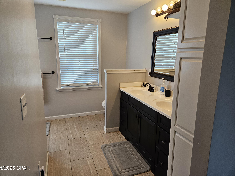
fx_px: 156
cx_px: 118
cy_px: 88
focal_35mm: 23
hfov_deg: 73.9
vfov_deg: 58.9
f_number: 1.8
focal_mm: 5.4
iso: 125
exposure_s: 1/120
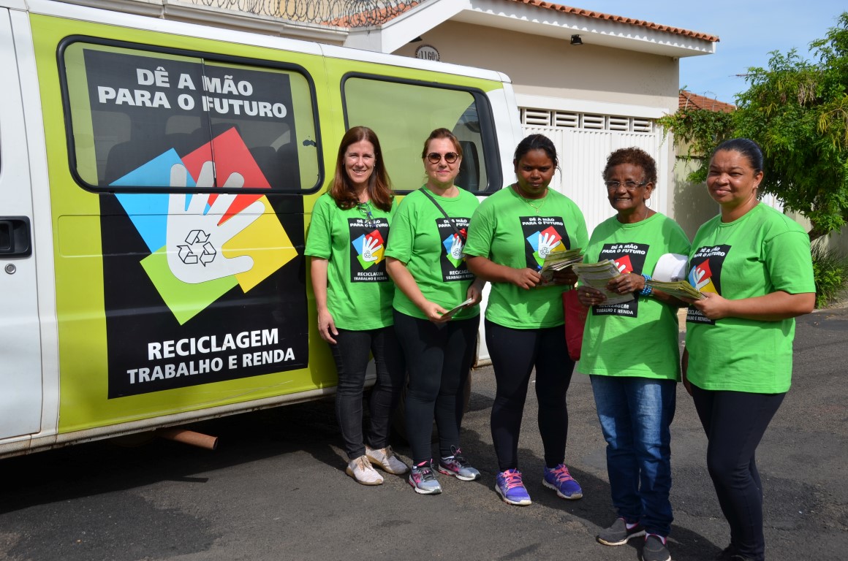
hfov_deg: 49.6
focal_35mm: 39
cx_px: 424
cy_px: 280
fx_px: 917
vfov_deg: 34.1
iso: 110
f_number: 8
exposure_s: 1/250
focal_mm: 26
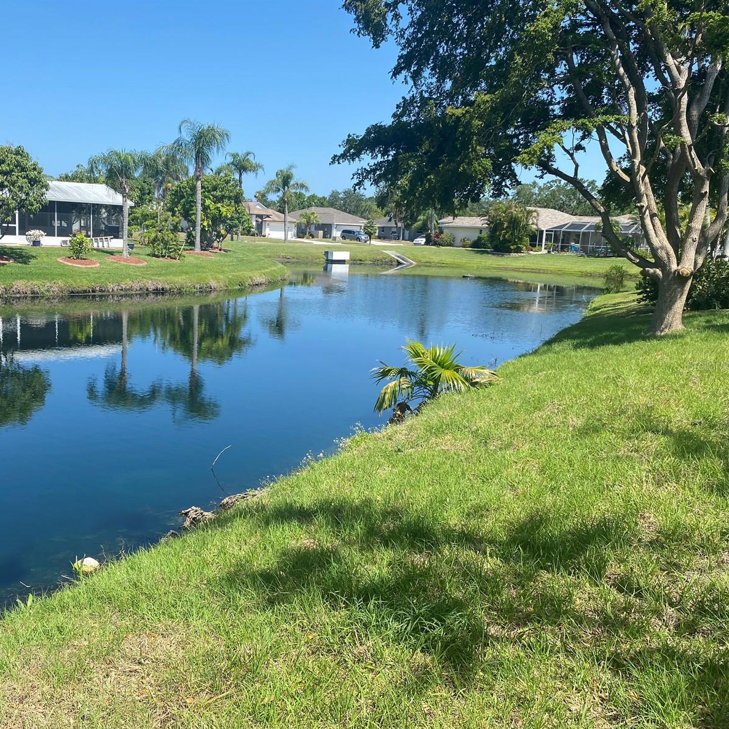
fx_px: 739
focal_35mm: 31
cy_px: 365
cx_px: 253
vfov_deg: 52.5
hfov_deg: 51.7
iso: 32
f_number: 1.8
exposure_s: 1/1898
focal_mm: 4.25
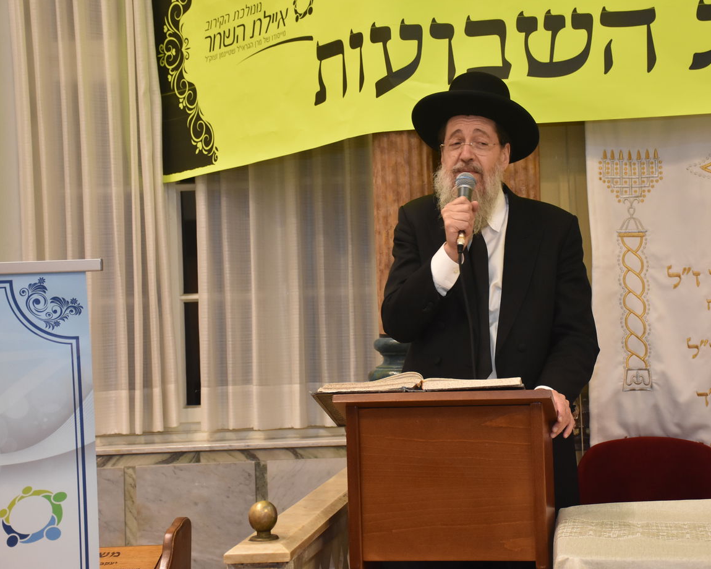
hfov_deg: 26.4
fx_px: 1515
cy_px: 281
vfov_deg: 21.3
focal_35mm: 72
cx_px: 431
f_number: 5.6
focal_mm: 42
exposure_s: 1/100
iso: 1600
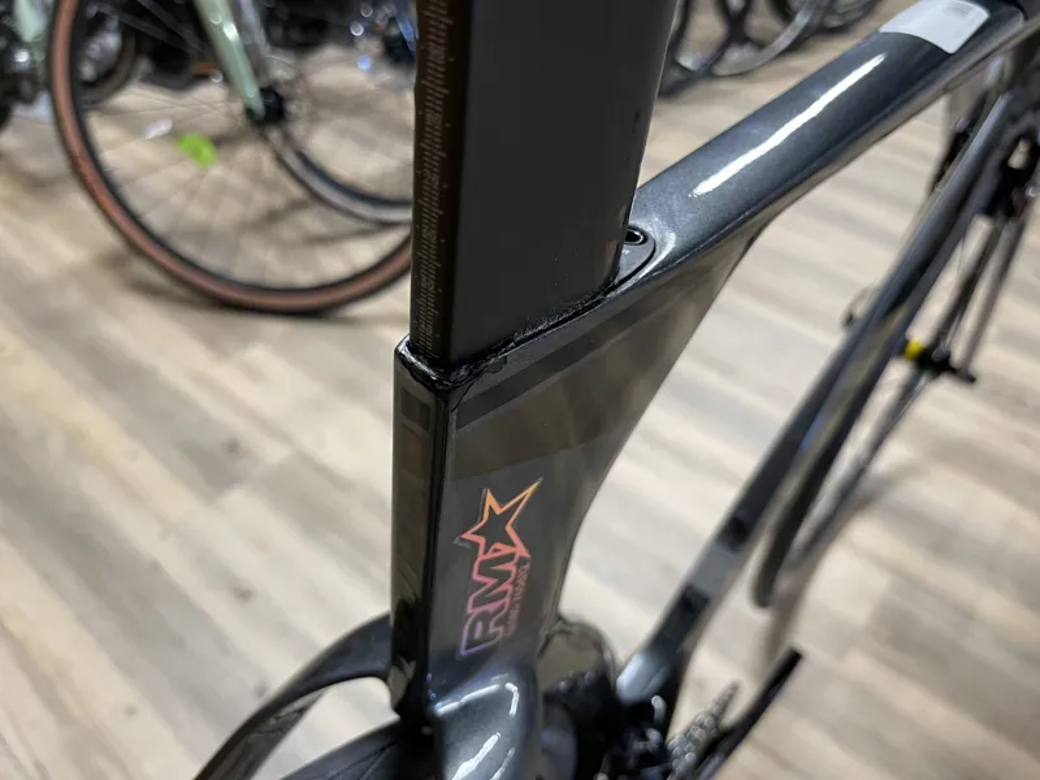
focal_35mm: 26
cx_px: 520
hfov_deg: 67.3
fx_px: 781
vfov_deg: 53.1
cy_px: 390
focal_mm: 5.1
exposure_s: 1/50
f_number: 1.6
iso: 125
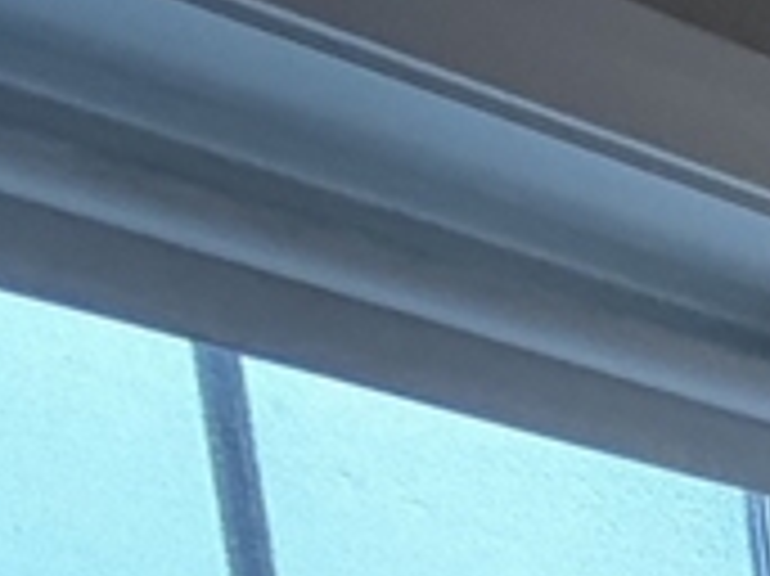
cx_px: 2215
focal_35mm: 84
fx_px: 1867
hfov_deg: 12.1
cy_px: 1642
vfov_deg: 11.6
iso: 250
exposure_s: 1/60
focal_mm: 2.22
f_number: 2.2
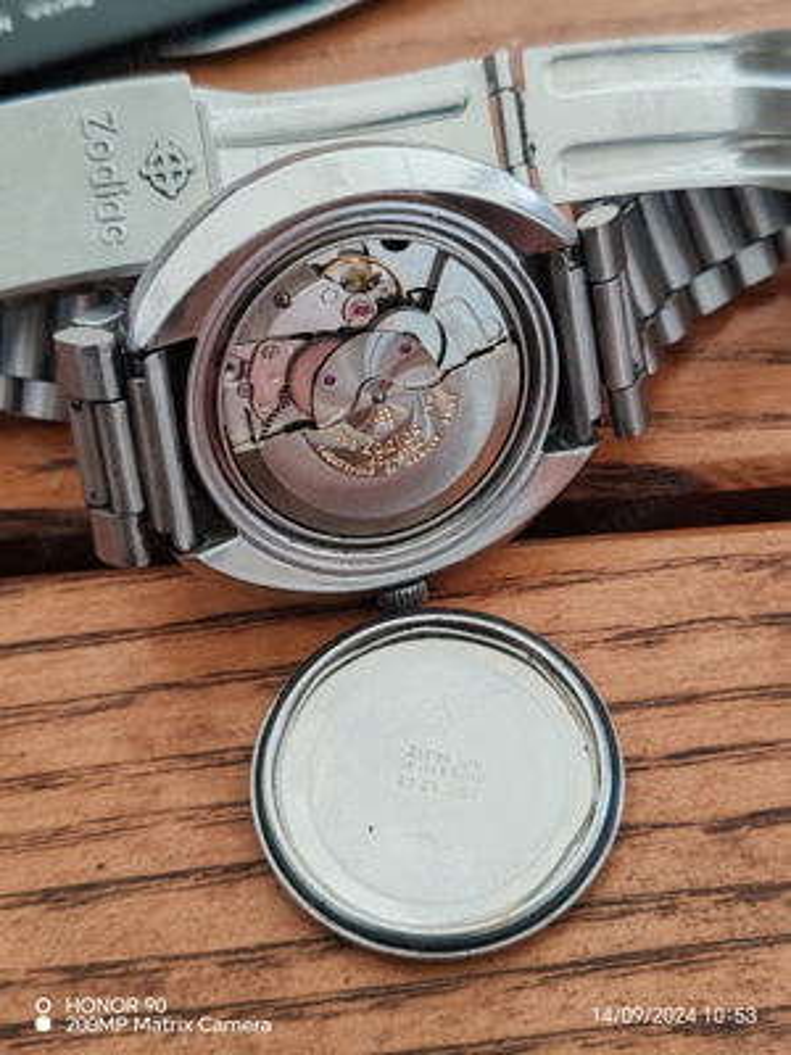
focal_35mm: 54
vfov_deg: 35.5
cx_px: 396
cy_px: 528
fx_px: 1645
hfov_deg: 27.0
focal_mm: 6.12
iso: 320
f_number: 1.9
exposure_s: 1/100
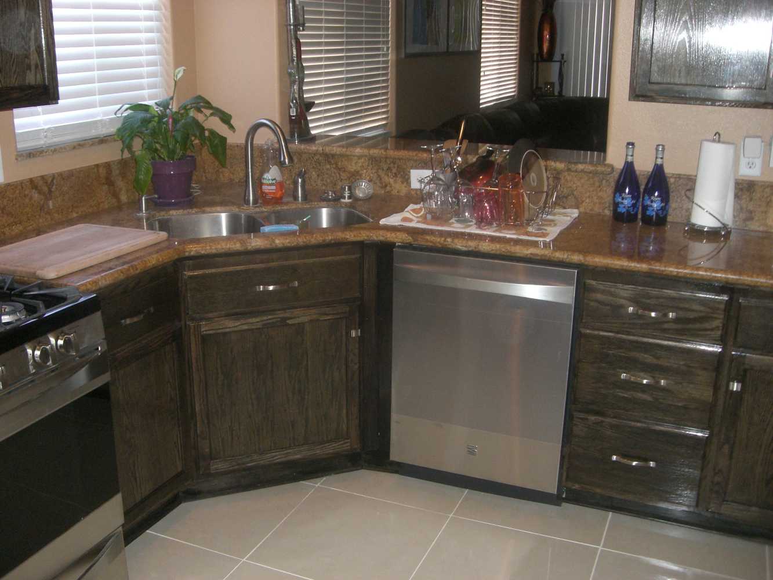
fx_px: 849
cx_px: 386
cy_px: 290
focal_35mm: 38
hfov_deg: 49.0
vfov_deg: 37.7
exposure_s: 1/60
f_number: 2.7
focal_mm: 6.2
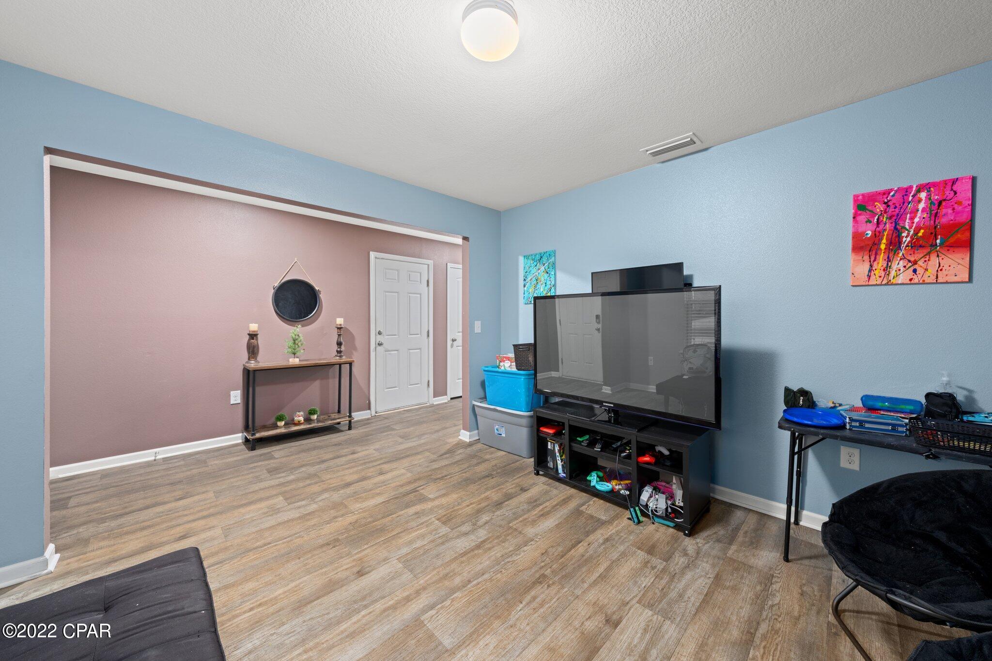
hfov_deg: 108.3
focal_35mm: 13
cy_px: 330
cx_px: 496
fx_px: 358
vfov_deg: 85.4
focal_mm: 13
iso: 500
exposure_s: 5
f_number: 10
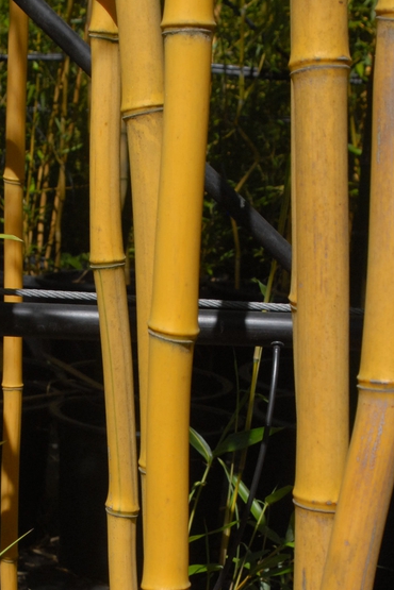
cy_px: 484
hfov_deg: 14.1
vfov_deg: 20.8
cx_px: 114
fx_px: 1591
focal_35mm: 97
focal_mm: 35
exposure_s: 1/500
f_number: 11
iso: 400
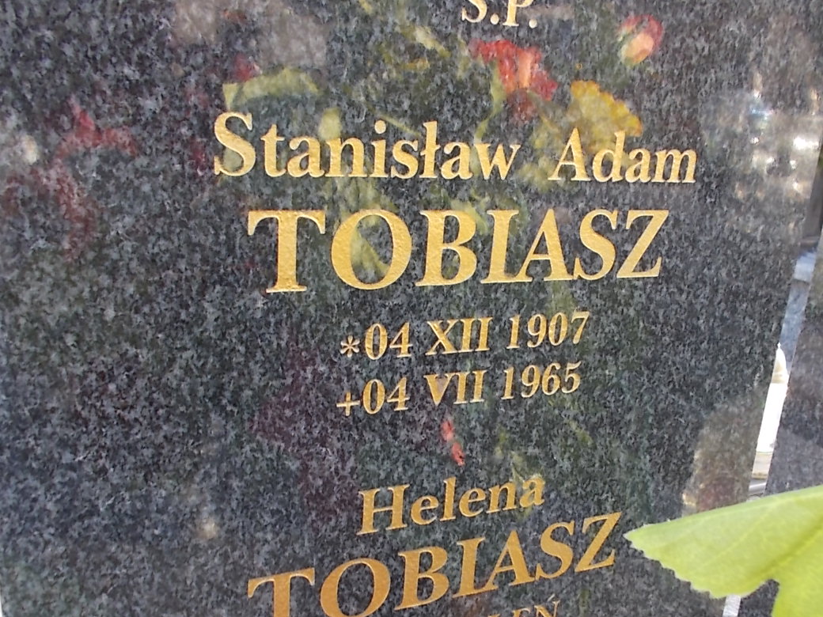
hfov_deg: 46.8
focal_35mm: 40
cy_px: 449
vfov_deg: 35.3
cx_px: 443
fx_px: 951
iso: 80
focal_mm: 4.6
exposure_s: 1/50
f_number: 3.2
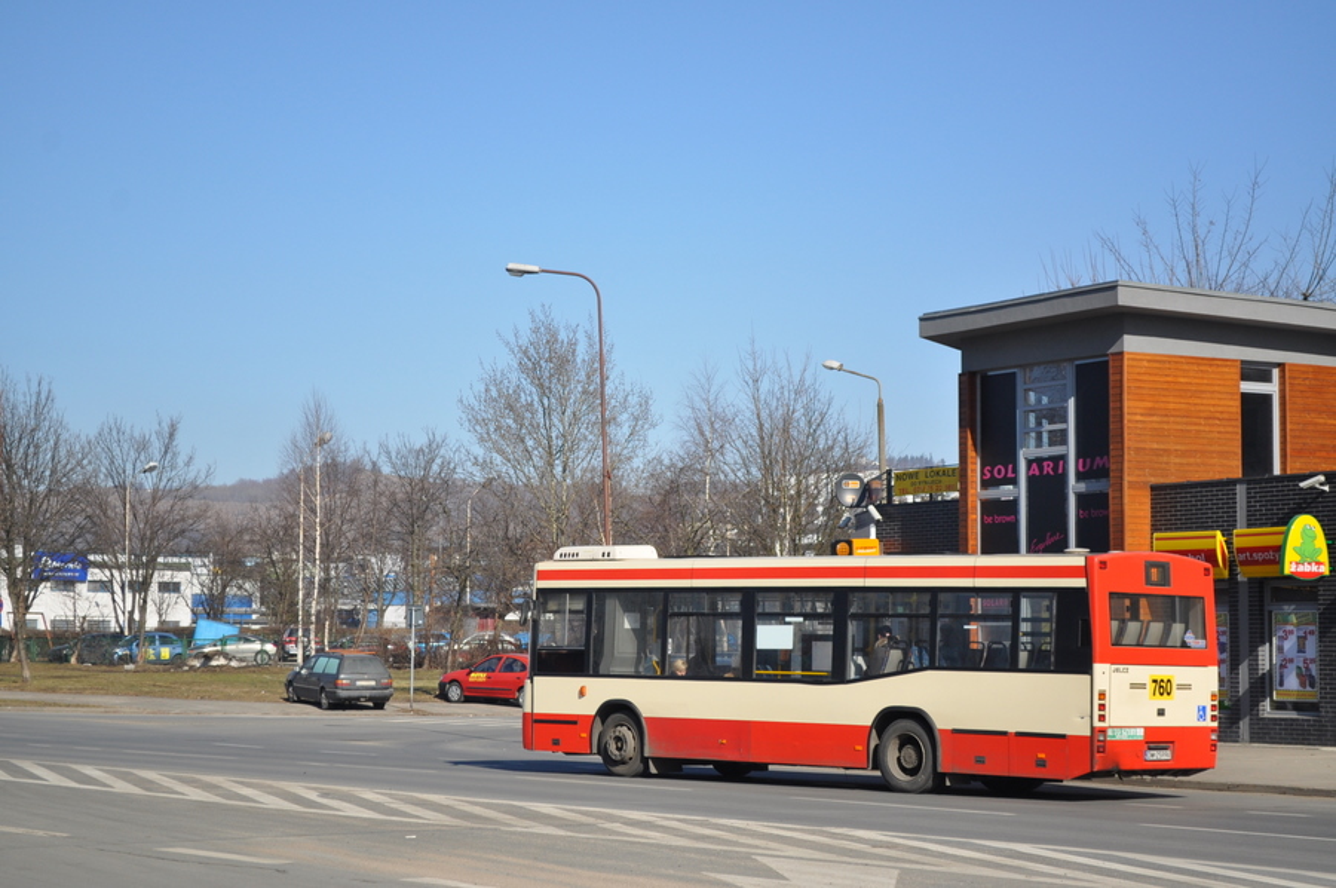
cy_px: 444
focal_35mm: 82
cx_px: 668
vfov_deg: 16.5
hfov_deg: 24.6
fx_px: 3058
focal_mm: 55
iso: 400
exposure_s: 1/1600
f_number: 6.3
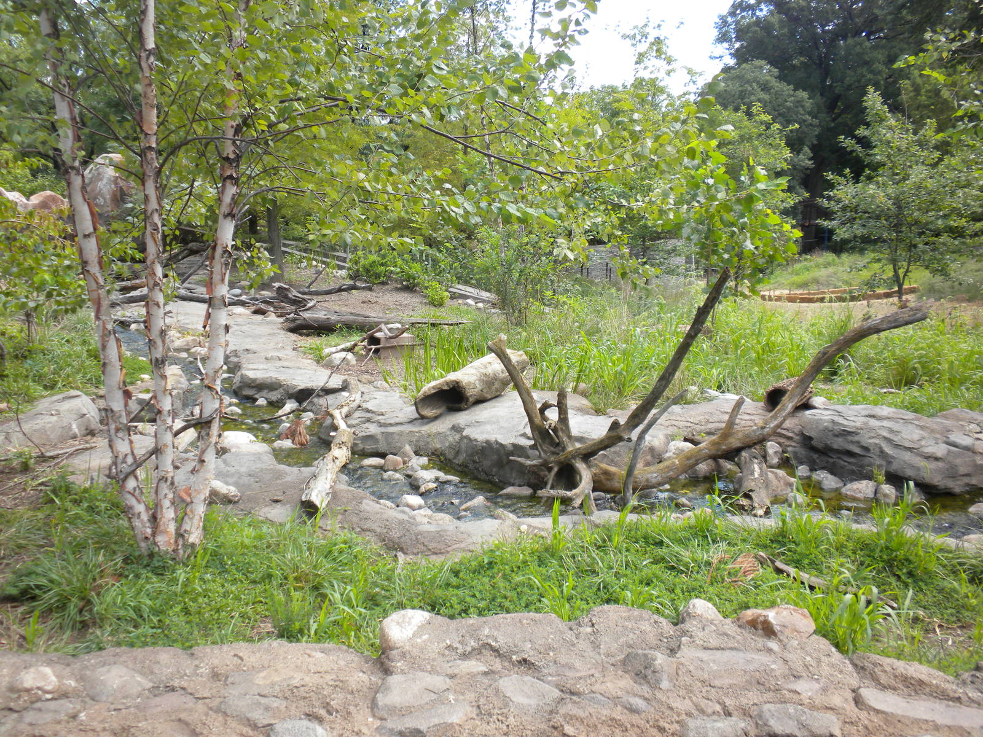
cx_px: 492
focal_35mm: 37
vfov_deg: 38.7
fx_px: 1051
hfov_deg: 50.1
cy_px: 368
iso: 64
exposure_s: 1/149
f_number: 3.5
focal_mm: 6.6
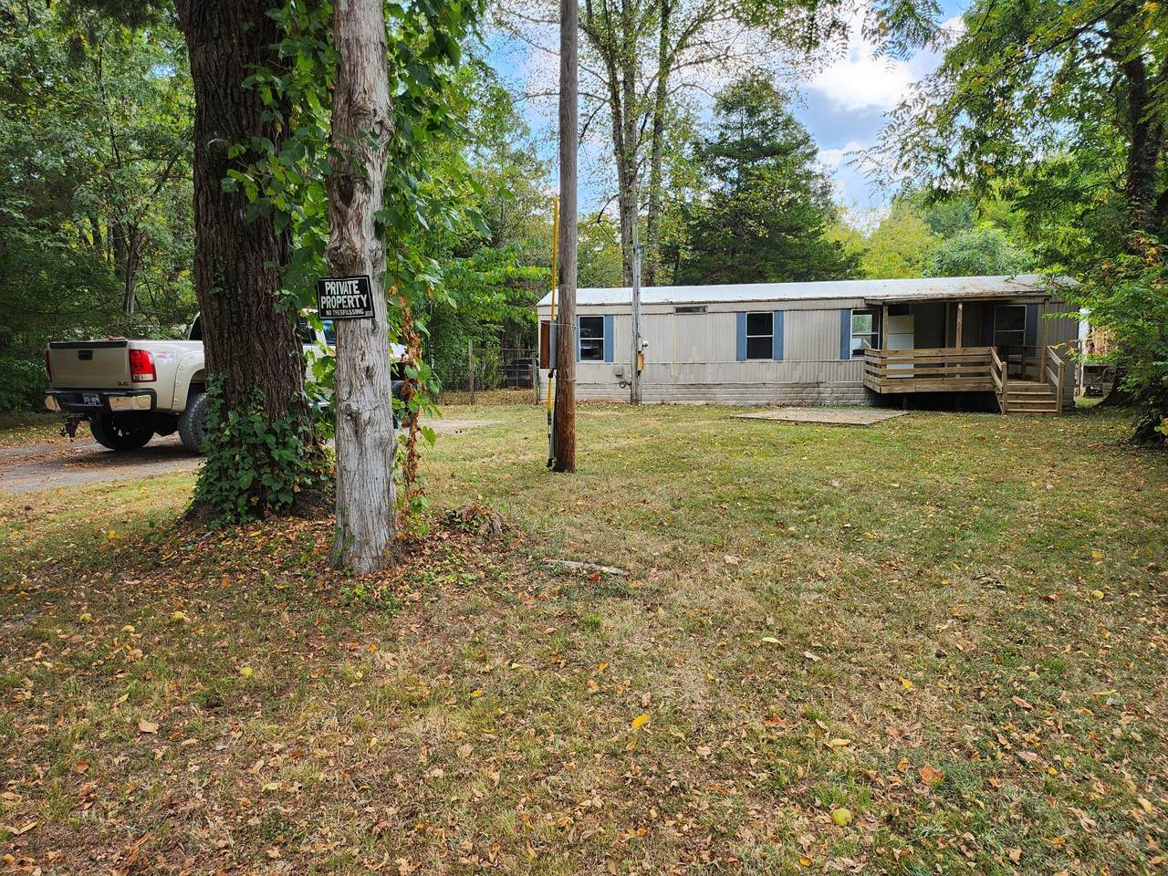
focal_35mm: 24
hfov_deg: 71.6
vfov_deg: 56.8
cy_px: 438
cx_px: 584
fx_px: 810
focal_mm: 5
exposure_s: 1/376
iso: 50
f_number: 1.8
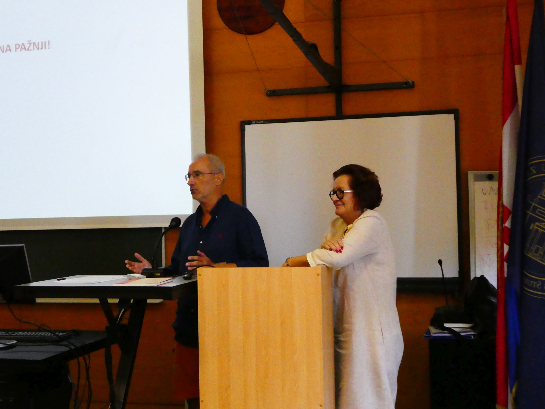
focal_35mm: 44
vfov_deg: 32.9
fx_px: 693
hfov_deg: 42.9
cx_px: 272
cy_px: 204
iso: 1600
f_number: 3.9
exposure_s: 1/50
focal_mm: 7.8
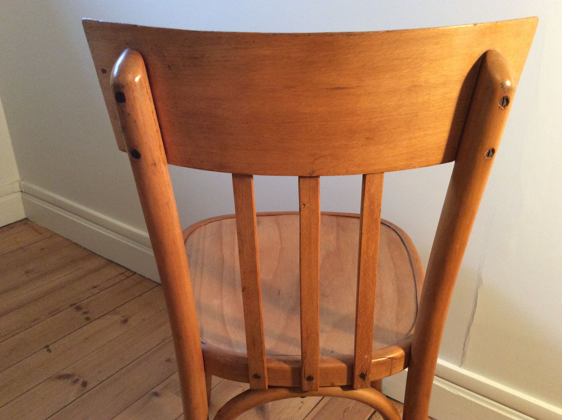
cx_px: 281
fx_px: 519
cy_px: 210
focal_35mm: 32
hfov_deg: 56.9
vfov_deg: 44.1
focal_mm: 3.3
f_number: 2.4
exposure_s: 1/25
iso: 160
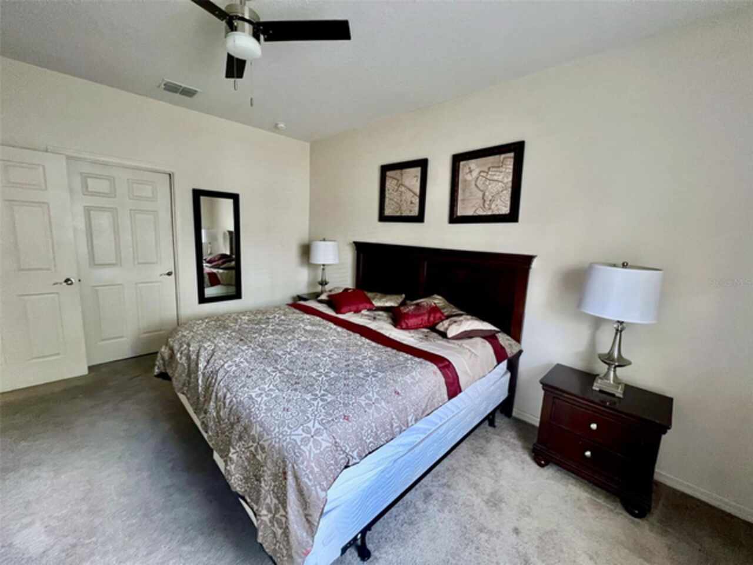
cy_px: 282
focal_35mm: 13
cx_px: 376
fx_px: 283
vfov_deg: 89.9
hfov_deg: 106.2
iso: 400
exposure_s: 1/60
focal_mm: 1.57
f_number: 1.8
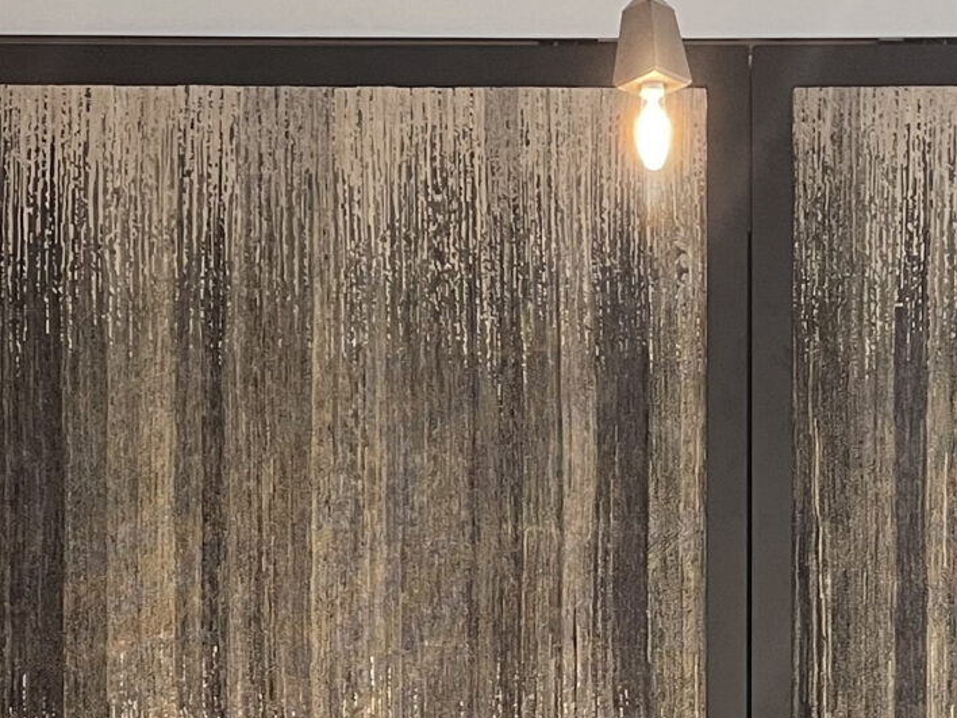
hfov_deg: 20.8
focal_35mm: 94
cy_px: 1136
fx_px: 2599
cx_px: 649
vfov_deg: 14.5
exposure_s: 1/60
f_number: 1.6
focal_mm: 4.2
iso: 125
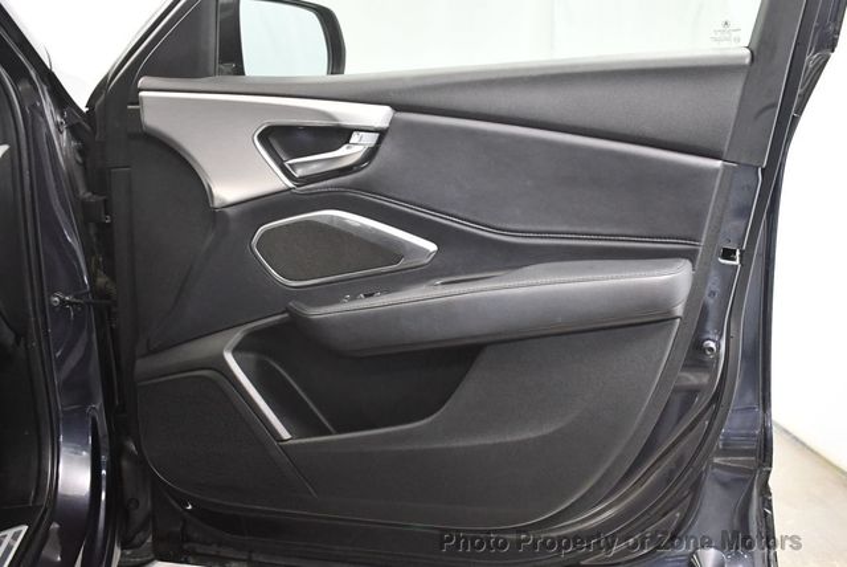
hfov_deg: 53.1
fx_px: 848
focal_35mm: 36
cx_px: 424
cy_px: 284
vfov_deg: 36.9
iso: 3600
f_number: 3.5
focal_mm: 18
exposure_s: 1/60
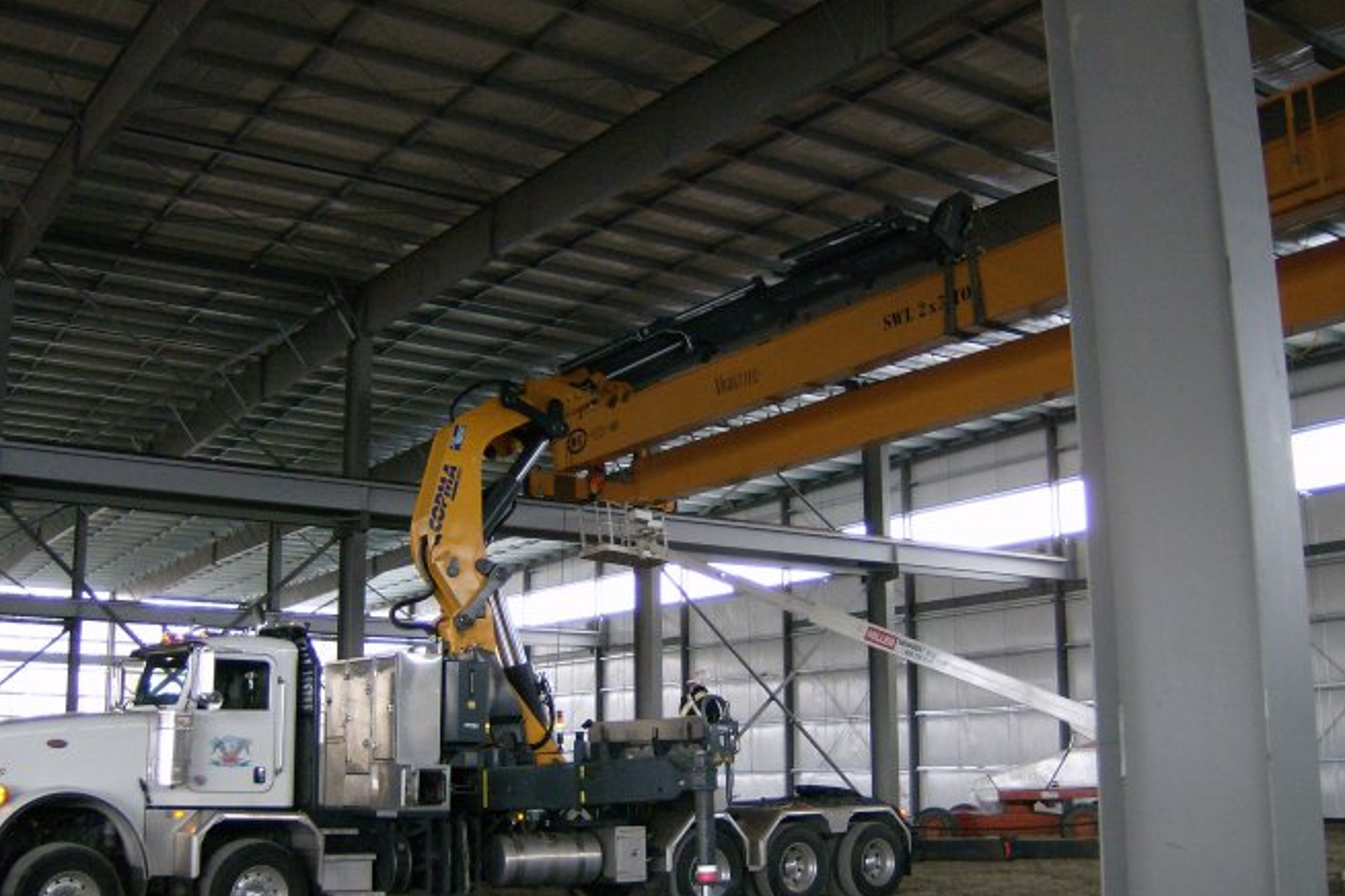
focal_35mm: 38
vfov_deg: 35.0
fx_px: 1420
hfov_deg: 50.7
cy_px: 485
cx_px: 677
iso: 200
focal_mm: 6
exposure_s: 1/19.6
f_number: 2.8
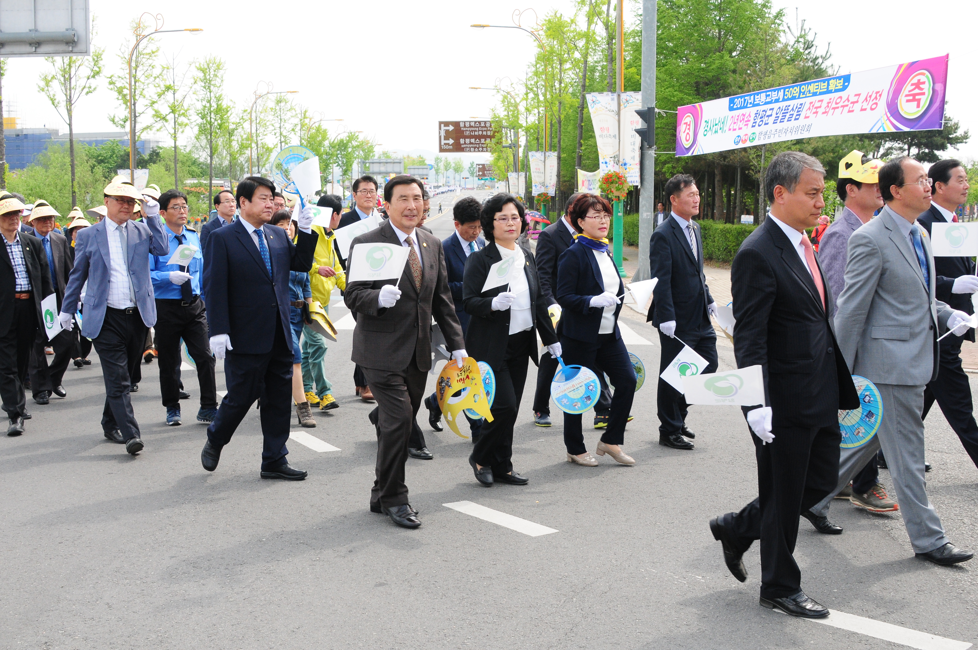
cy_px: 325
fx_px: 1140
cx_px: 489
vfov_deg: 31.8
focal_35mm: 42
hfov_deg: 46.4
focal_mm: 28
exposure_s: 1/320
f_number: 9
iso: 640
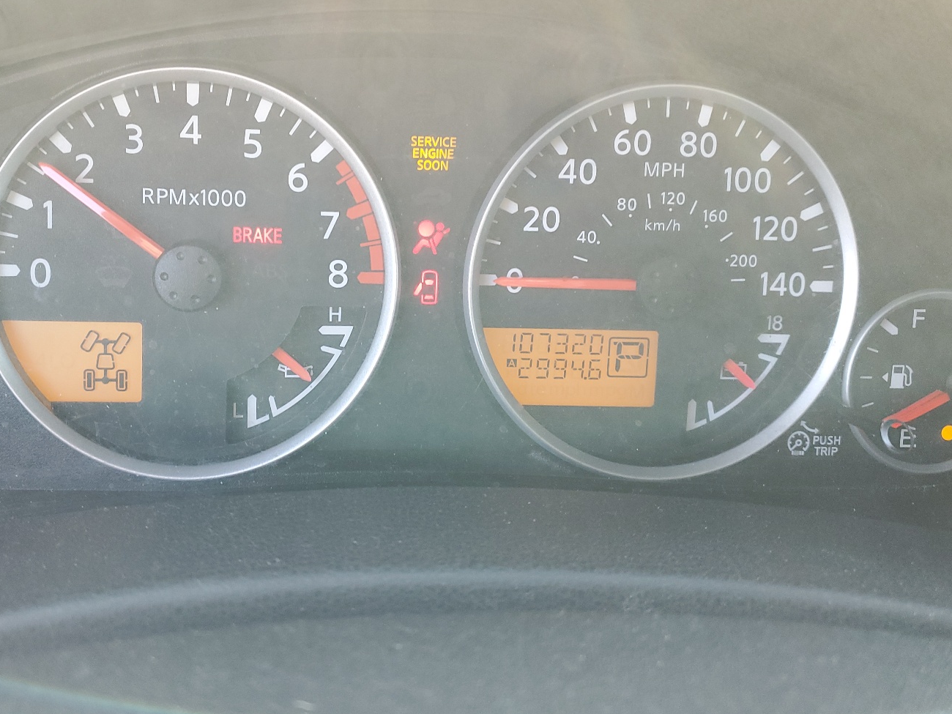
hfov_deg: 56.3
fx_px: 880
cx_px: 371
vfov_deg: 43.9
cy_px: 286
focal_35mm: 32
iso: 91
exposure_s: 1/120
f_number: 1.5
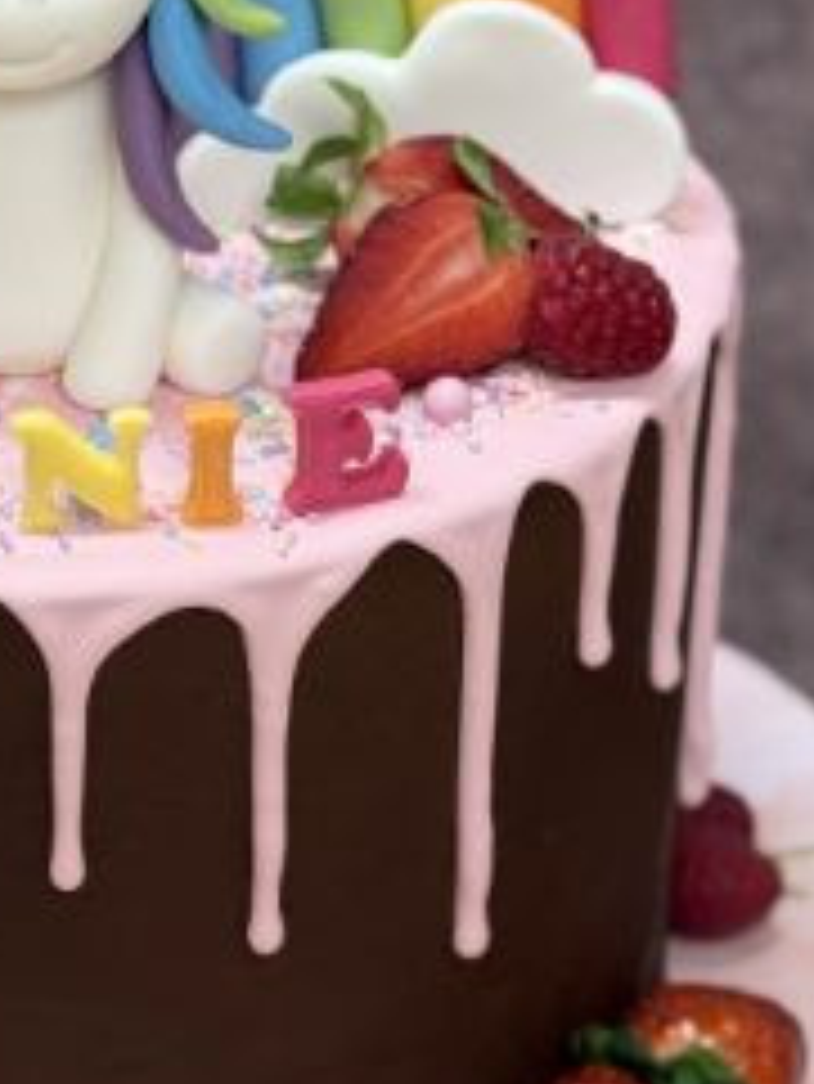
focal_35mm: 153
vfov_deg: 12.9
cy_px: 634
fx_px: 4793
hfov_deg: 9.6
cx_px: 4
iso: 64
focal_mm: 6.76
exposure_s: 1/50
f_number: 1.78
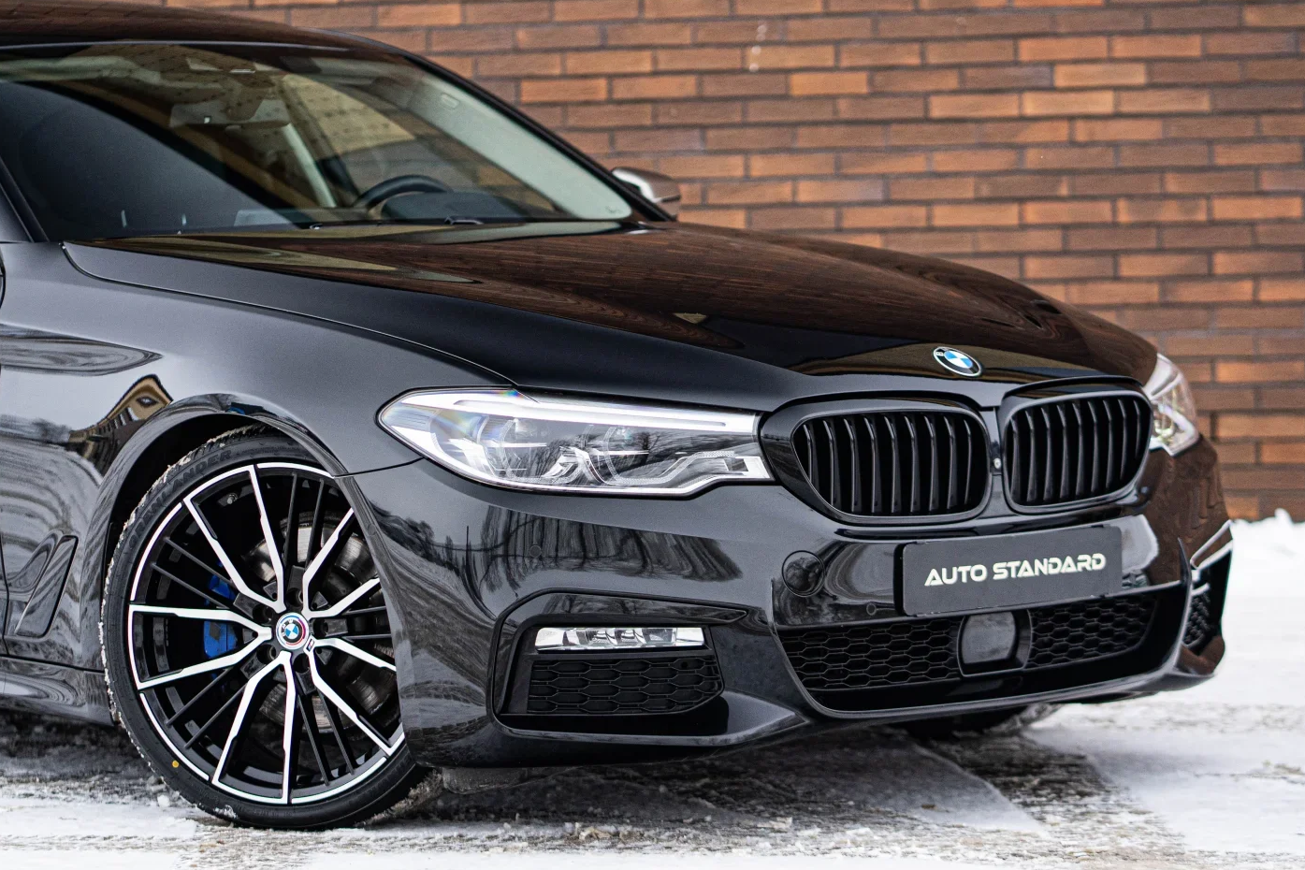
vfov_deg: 11.7
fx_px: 4241
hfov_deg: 17.5
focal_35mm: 117
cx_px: 601
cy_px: 393
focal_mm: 85
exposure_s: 1/1000
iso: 800
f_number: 2.5
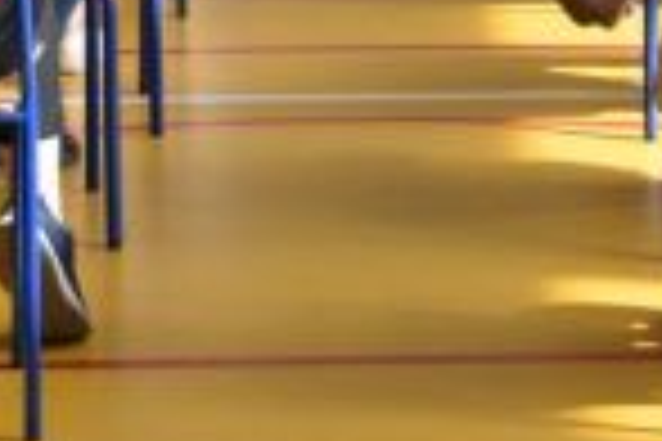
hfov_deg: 8.7
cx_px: 504
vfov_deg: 5.7
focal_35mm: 237
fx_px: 4353
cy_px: -306
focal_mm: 29
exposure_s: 1/200
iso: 400
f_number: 7.1
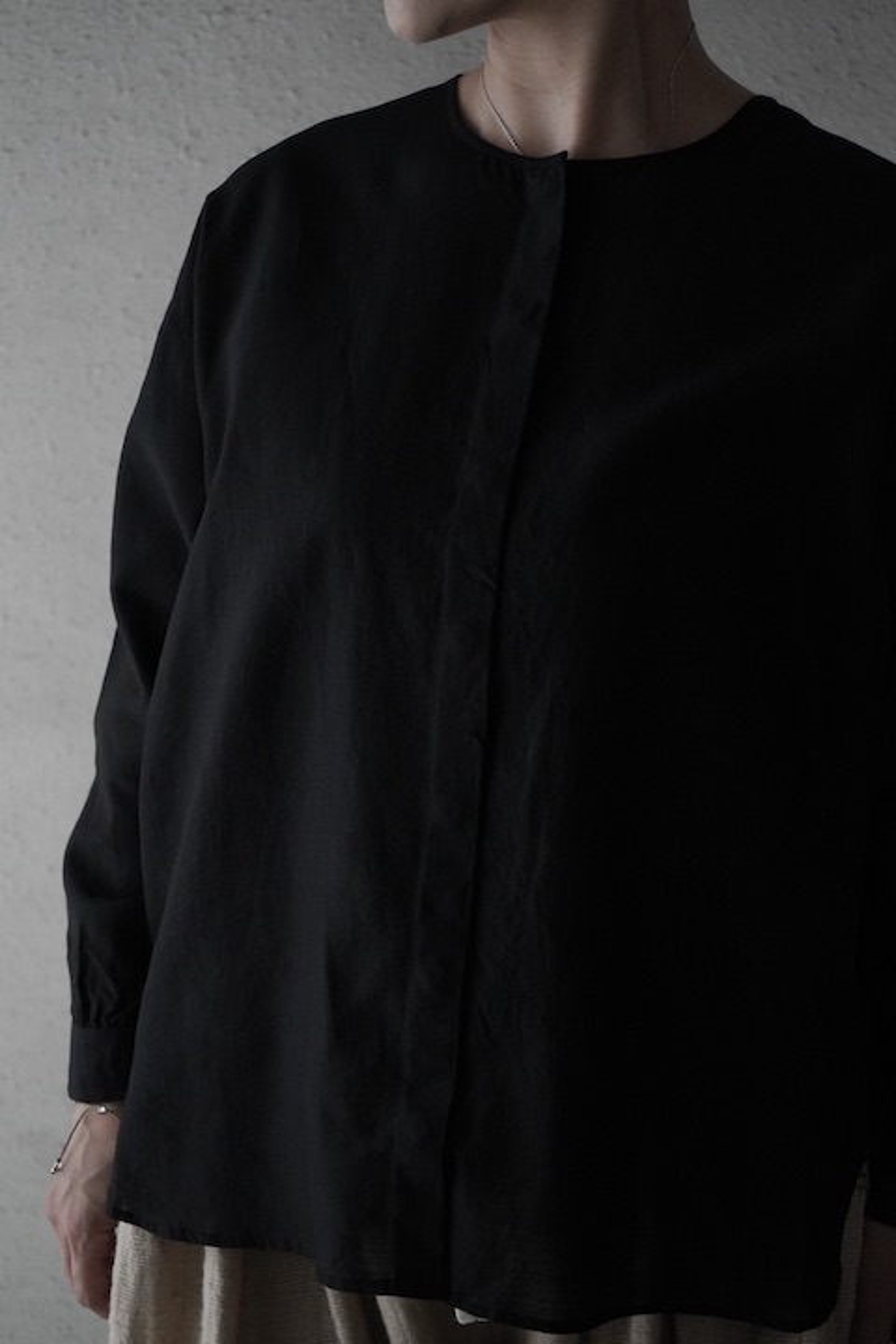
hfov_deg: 20.0
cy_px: 672
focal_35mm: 68
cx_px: 448
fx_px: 2538
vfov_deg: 29.7
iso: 8000
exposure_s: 1/320
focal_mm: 68
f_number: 5.6
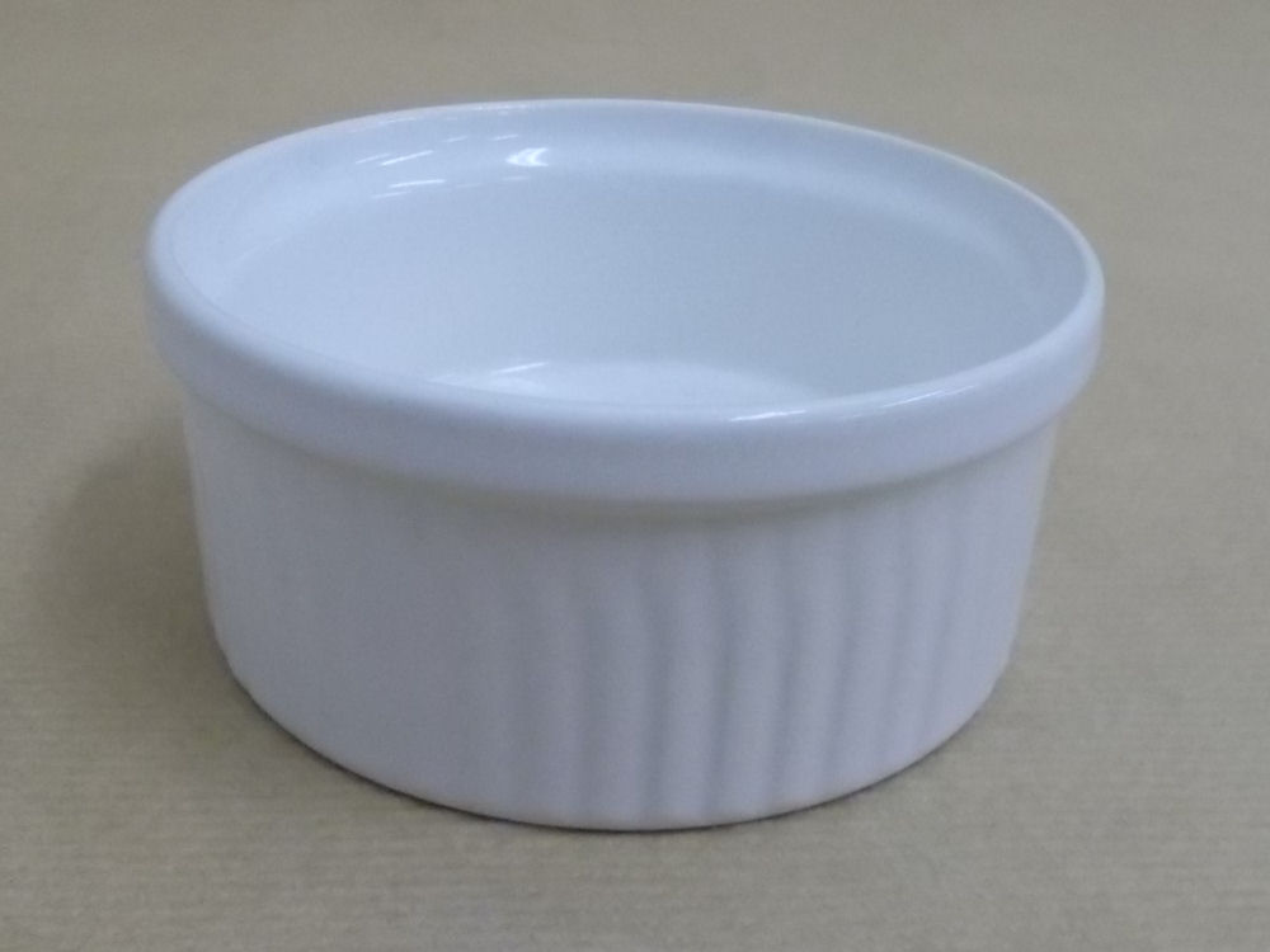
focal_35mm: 26
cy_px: 476
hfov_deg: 67.3
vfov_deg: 53.1
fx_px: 954
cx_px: 635
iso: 560
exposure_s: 1/125
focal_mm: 4.6
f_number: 3.2
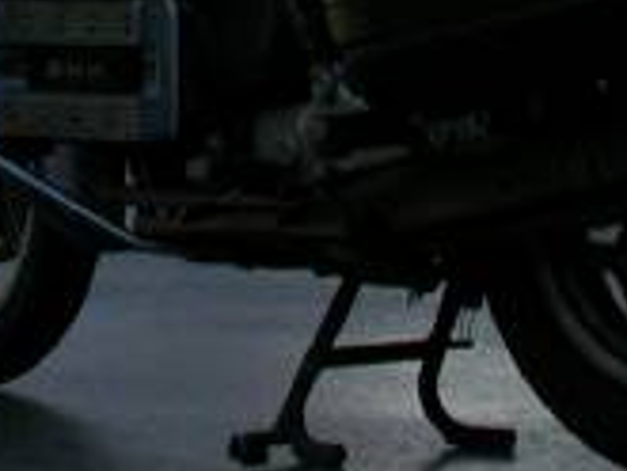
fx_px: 3335
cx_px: -57
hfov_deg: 10.6
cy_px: -361
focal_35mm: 184
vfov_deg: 7.8
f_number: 7.5
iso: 100
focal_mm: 7.85
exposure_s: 1/226
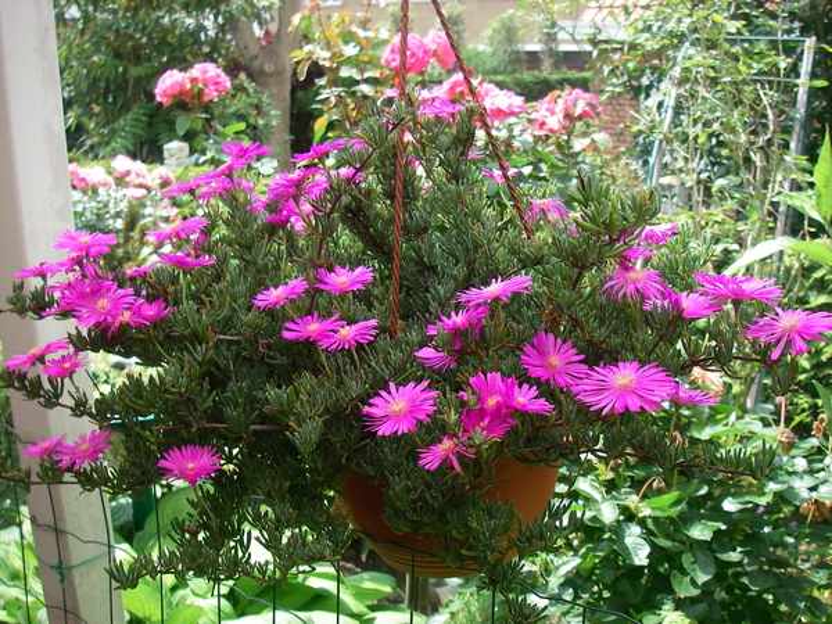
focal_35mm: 38
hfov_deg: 49.0
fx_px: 913
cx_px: 416
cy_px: 312
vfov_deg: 37.7
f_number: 3.3
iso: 64
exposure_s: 1/200
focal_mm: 6.3
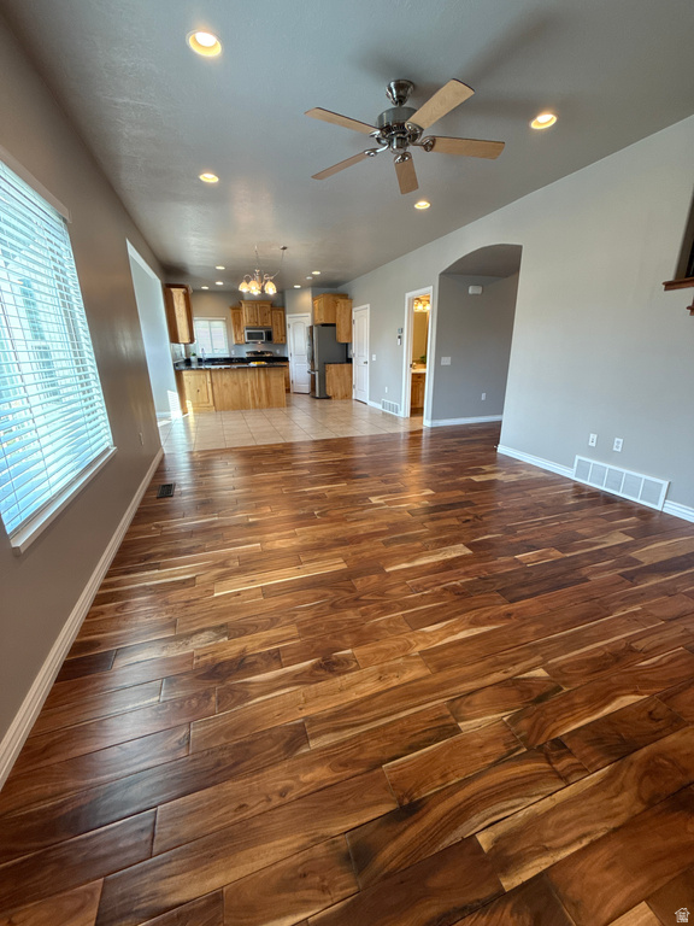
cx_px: 347
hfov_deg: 85.7
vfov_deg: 102.1
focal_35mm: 14
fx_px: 374
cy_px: 463
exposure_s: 1/120
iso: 250
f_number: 2.2
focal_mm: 2.22
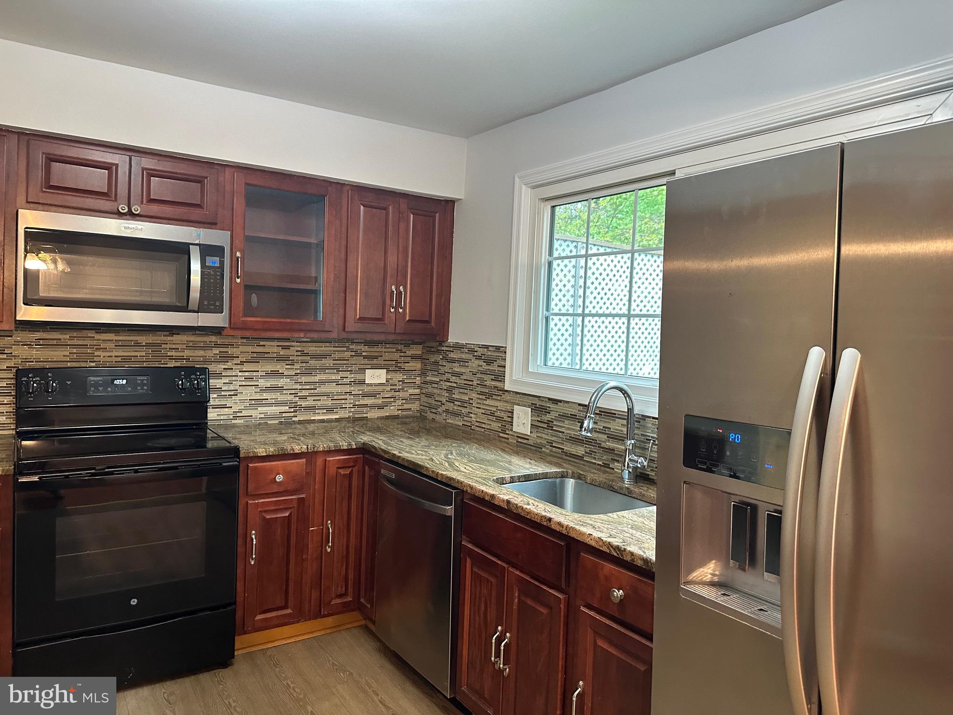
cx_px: 476
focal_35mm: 24
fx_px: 661
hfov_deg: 71.6
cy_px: 358
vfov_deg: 56.8
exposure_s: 1/60
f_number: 1.78
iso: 400
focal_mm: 6.86
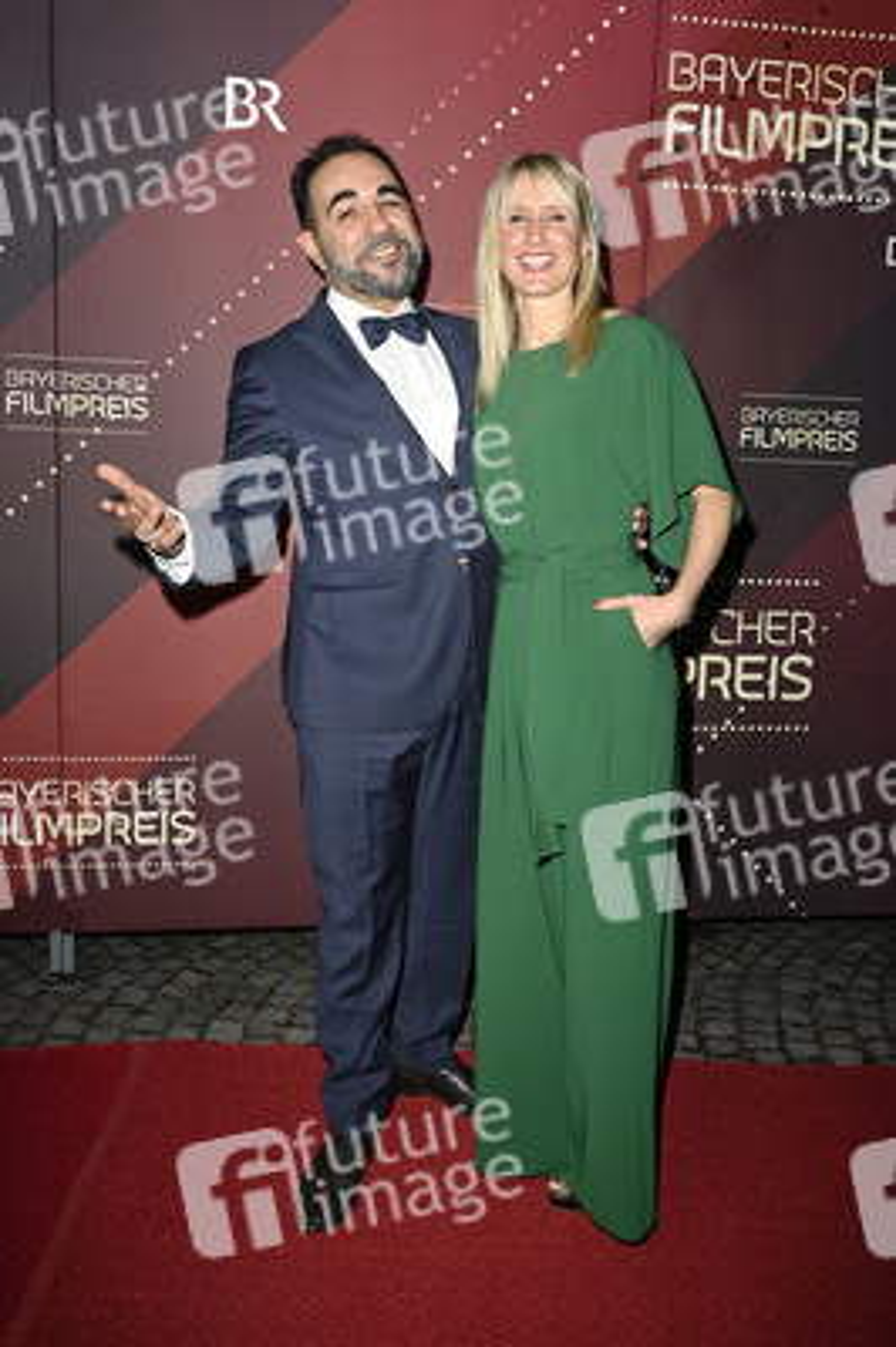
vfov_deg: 60.3
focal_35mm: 31
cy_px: 674
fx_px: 1159
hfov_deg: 42.3
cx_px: 448
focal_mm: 31
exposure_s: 1/250
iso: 800
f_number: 5.6
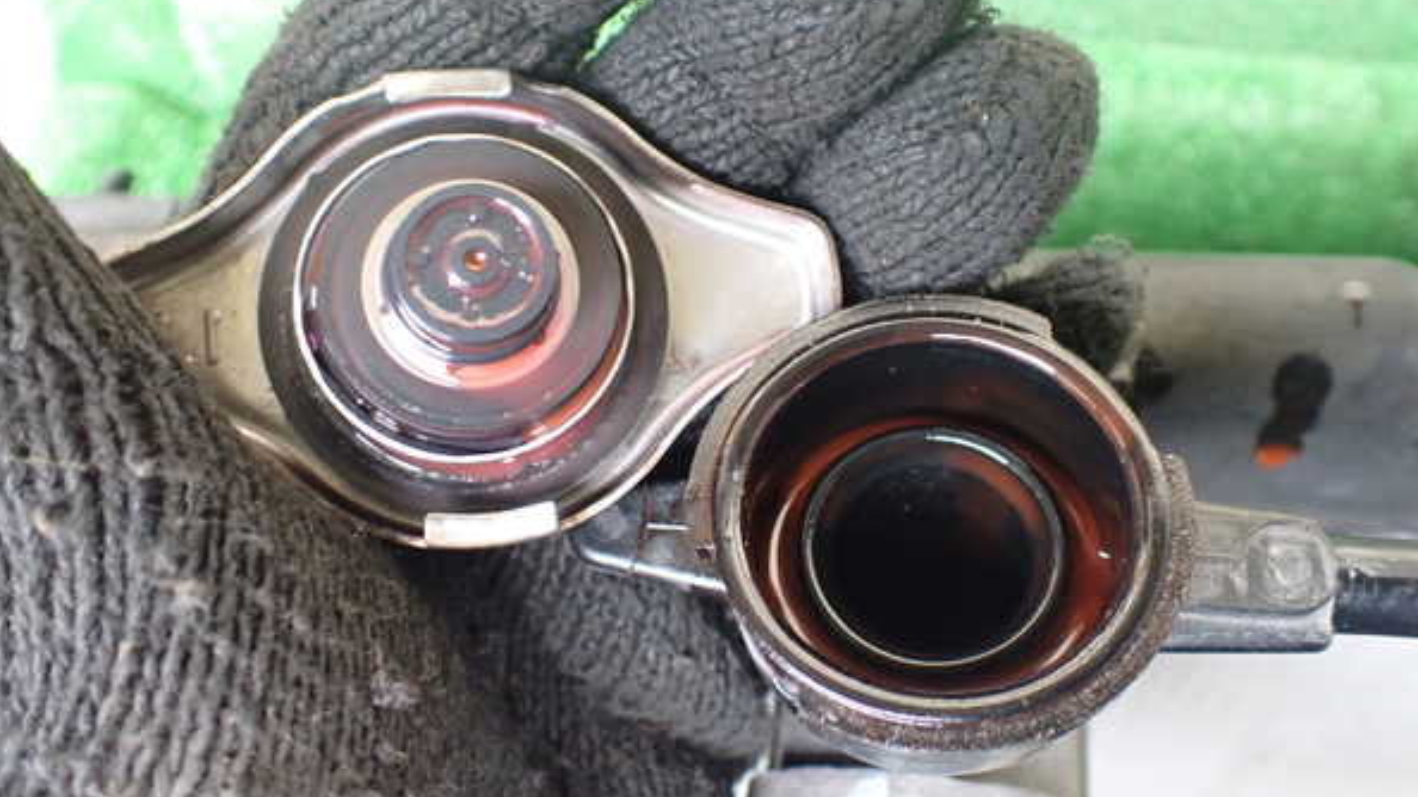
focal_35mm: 33
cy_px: 370
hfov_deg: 59.5
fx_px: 1241
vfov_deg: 35.6
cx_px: 704
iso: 800
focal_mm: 5.4
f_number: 2.3
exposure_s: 1/60
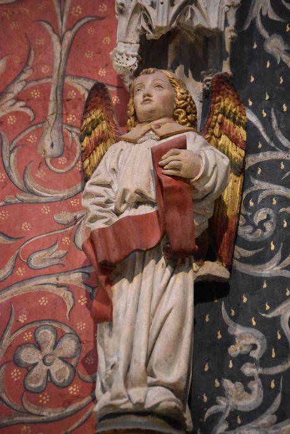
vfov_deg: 12.2
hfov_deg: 8.2
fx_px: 2029
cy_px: 217
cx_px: 145
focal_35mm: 168
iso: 8000
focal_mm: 112
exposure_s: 1/125
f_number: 4.8
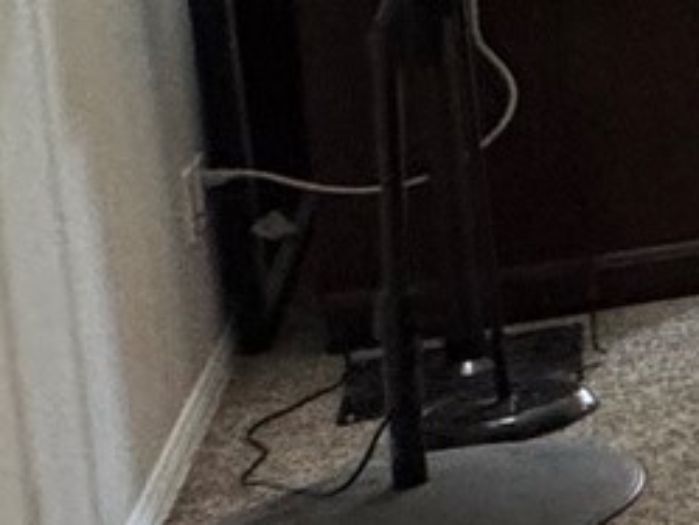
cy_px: -112
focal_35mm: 90
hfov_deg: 11.2
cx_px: 2153
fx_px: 1818
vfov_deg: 15.8
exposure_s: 1/60
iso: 400
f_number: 2.2
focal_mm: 2.22
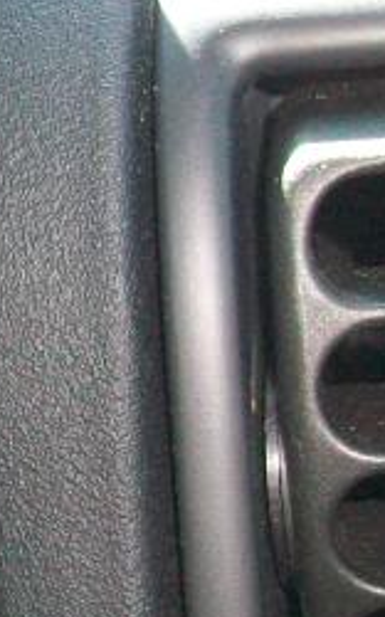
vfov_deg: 15.0
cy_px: 138
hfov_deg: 8.9
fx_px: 2336
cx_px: -392
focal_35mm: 139
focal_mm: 5.7
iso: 120
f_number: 2.8
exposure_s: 1/60
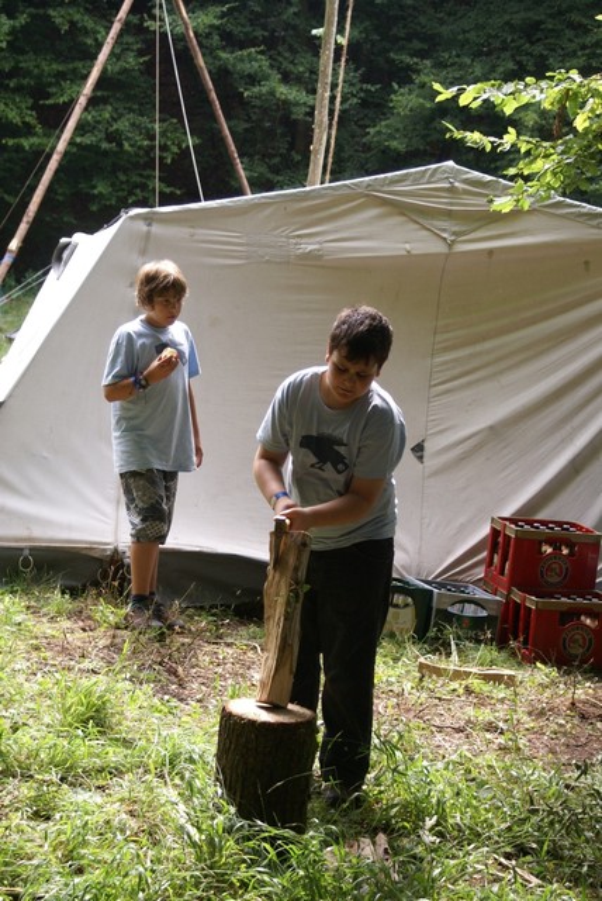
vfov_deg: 24.6
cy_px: 450
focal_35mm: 82
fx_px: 2065
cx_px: 301
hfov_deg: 16.6
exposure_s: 1/200
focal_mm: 55
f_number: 5.6
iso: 320
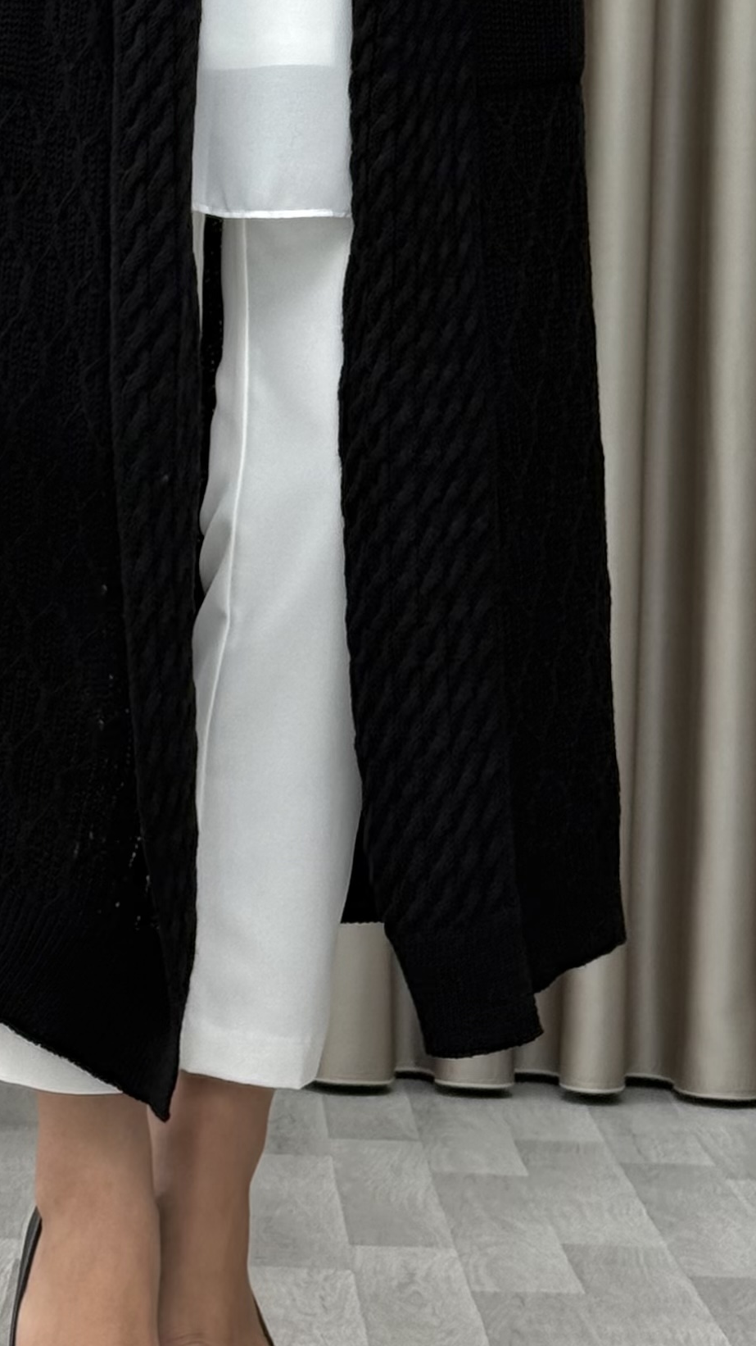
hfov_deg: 9.8
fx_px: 4421
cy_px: 110
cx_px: 267
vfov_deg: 17.0
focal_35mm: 124
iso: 100
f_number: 1.78
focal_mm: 6.76
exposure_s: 1/248
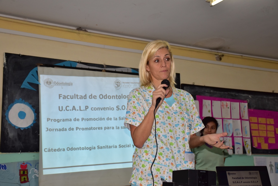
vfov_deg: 23.8
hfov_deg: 35.0
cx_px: 139
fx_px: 440
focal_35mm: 57
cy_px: 93
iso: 400
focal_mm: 38
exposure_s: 1/160
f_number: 5
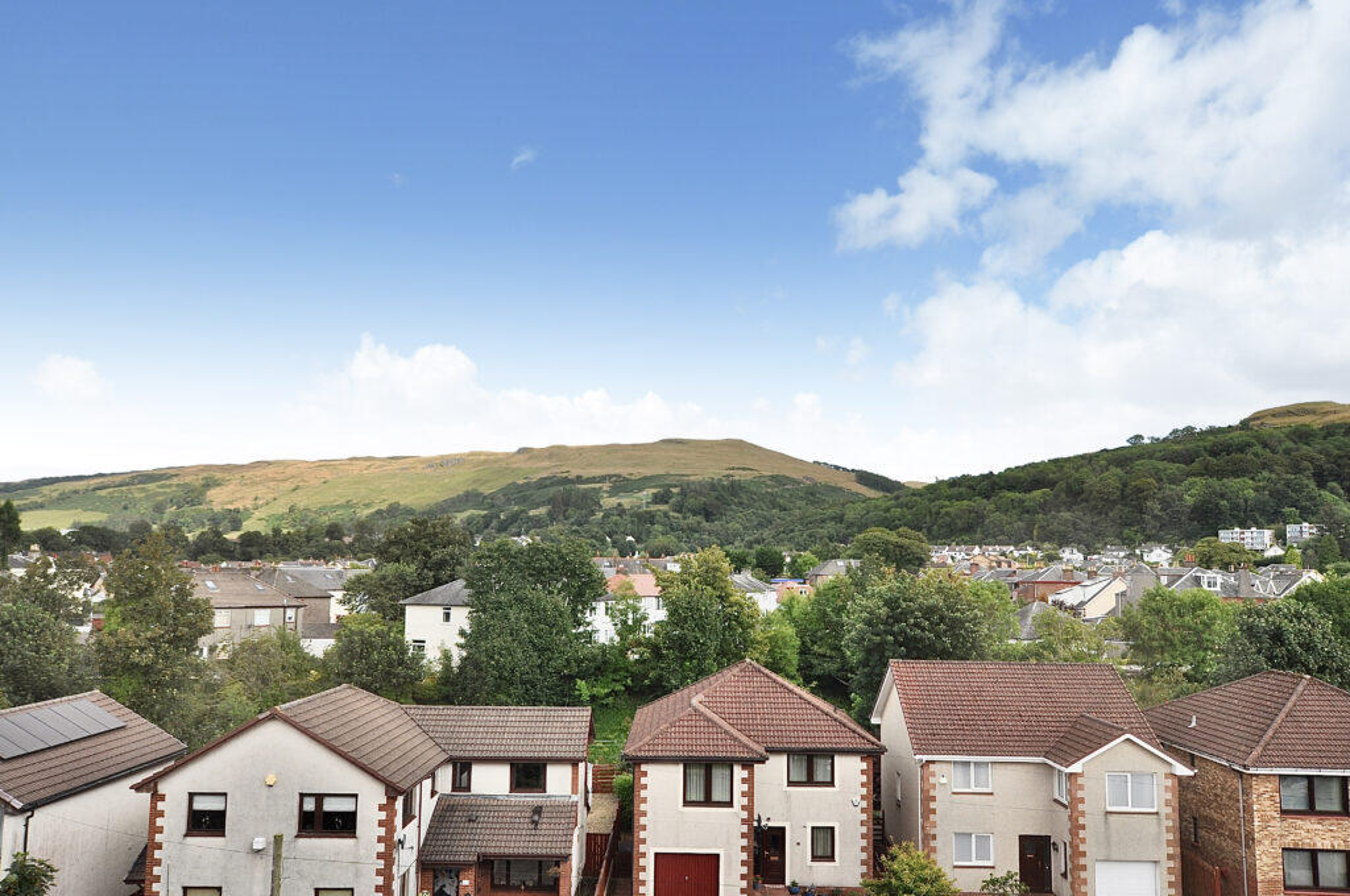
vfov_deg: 43.5
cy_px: 448
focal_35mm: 30
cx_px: 675
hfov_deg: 62.0
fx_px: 1124
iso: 200
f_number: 8
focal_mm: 20
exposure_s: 1/250
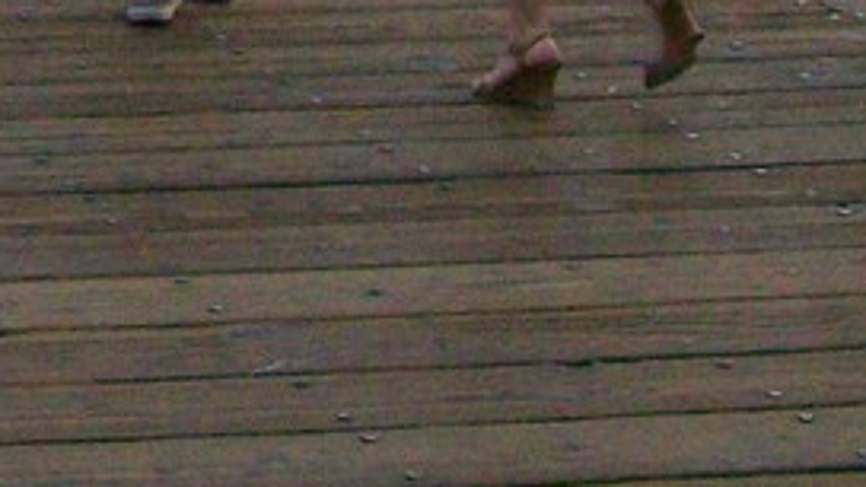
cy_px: -740
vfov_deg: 5.9
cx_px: -105
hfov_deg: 10.9
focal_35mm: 195
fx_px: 4478
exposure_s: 1/320
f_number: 2.8
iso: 400
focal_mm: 6.3
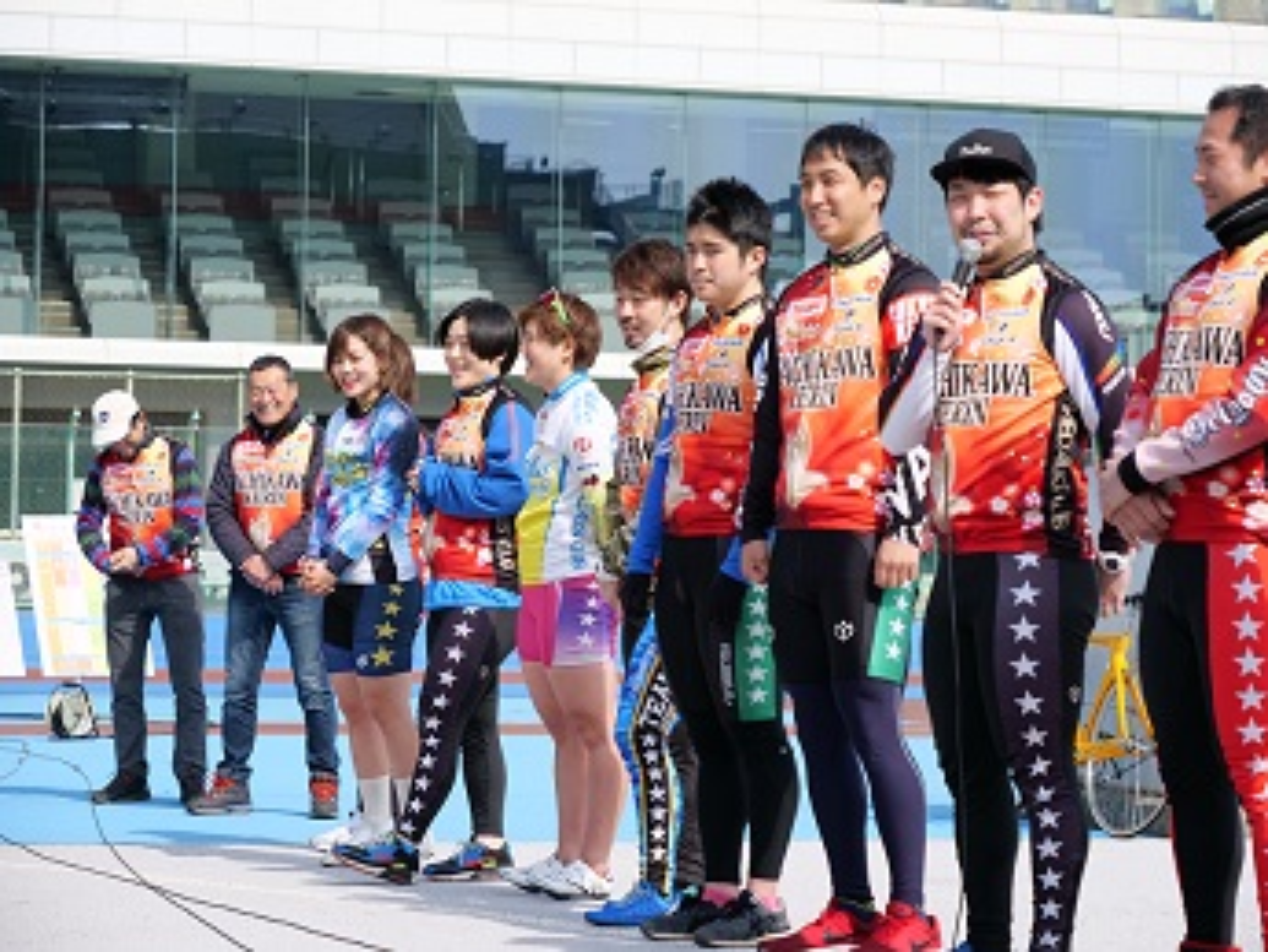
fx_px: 4397
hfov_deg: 16.4
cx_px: 634
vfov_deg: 12.4
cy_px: 476
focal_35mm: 120
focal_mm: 60
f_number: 4
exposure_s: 1/1000
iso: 200
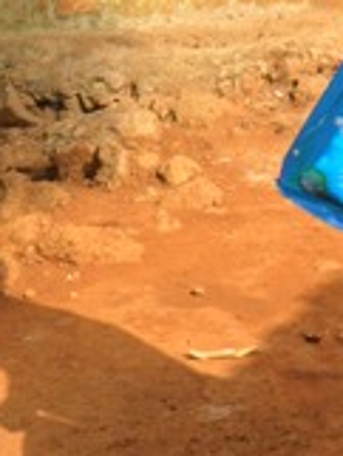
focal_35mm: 161
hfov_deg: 9.0
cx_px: 495
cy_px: 91
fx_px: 2124
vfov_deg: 12.2
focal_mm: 9.3
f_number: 5
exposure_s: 1/125
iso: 100
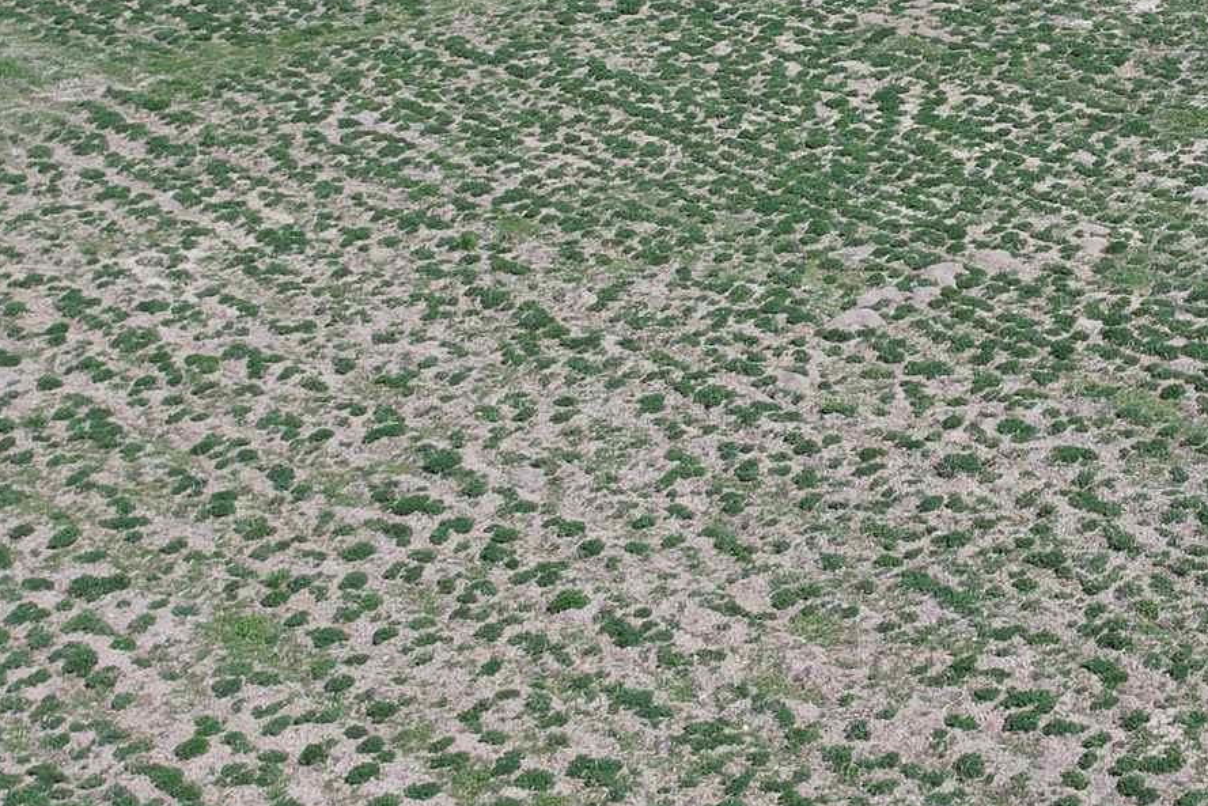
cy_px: -8
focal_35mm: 76
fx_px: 2550
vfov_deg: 17.5
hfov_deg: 25.2
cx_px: 1235
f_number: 2.8
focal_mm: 8.38
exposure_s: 1/400
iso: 100
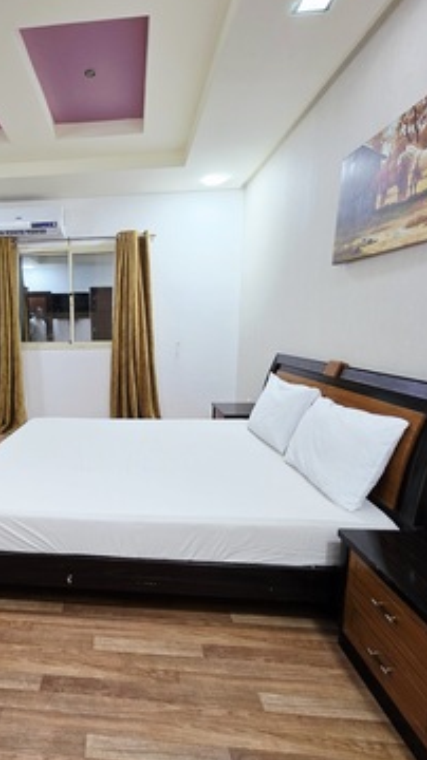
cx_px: 86
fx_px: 363
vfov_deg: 92.7
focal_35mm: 18
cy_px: 383
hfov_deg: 56.5
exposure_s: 1/101
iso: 160
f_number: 1.9
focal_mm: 2.2
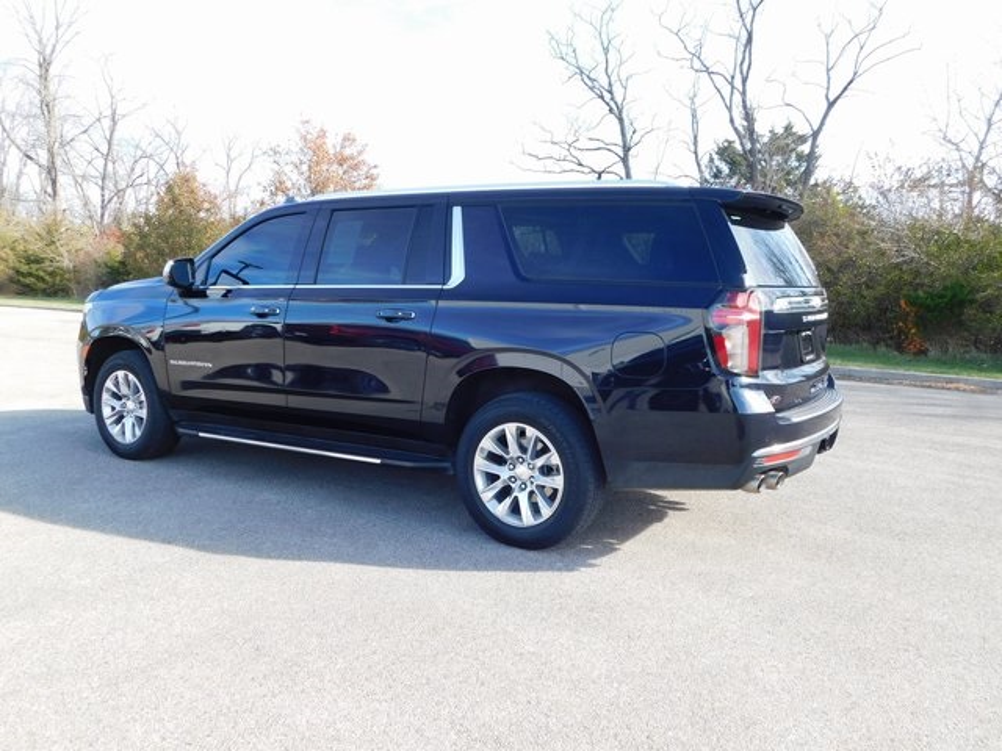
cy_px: 376
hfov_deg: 63.4
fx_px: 810
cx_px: 501
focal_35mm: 28
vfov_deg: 49.7
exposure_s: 1/320
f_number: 3.2
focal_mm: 4.9
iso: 125
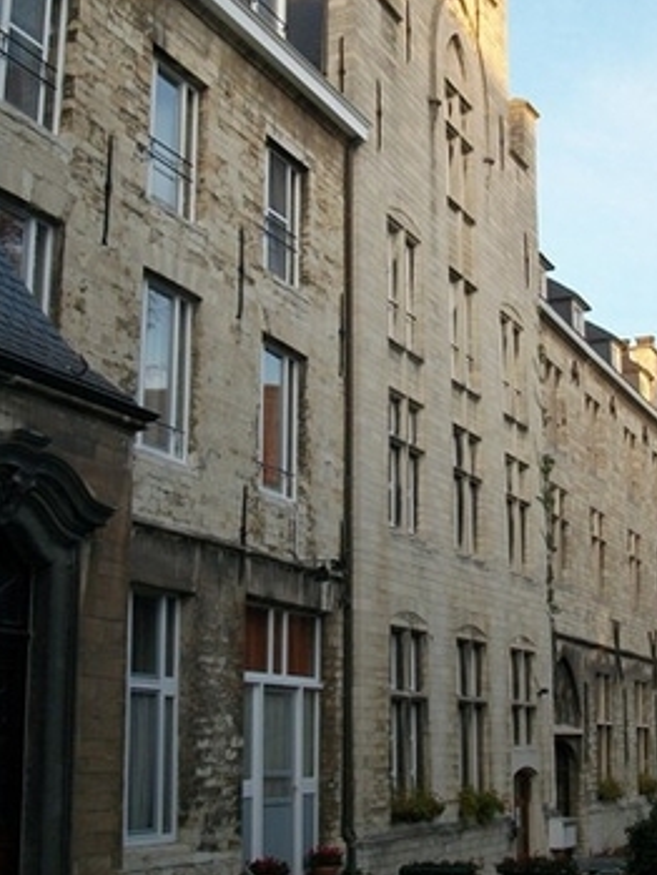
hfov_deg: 26.6
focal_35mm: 55
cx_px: 371
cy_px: 313
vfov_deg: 34.7
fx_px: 1391
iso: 80
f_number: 8.8
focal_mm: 5.7
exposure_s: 1/25
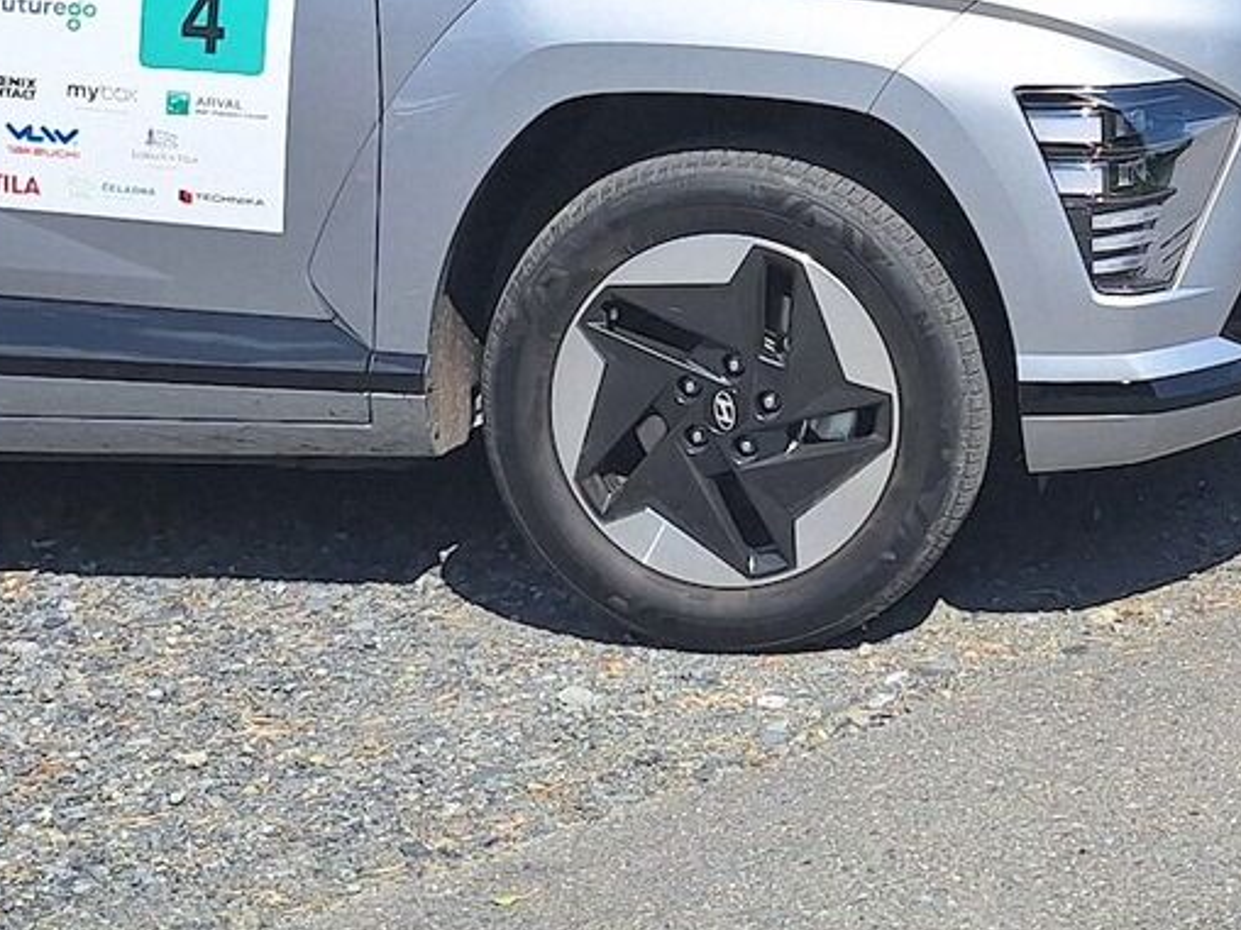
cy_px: -300
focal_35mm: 87
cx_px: 1136
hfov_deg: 21.9
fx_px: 3119
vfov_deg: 16.0
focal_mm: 5.54
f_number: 1.8
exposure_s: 1/3333
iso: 40
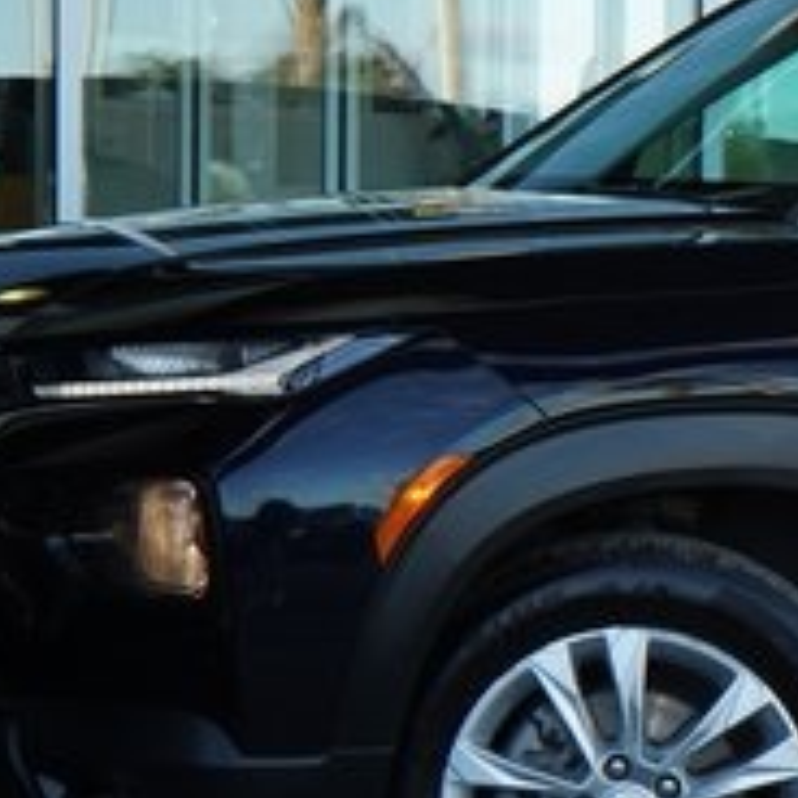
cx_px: 1015
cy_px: 562
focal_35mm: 133
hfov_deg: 12.7
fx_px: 3469
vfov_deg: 13.1
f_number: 8
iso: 1000
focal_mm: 45
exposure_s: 1/250
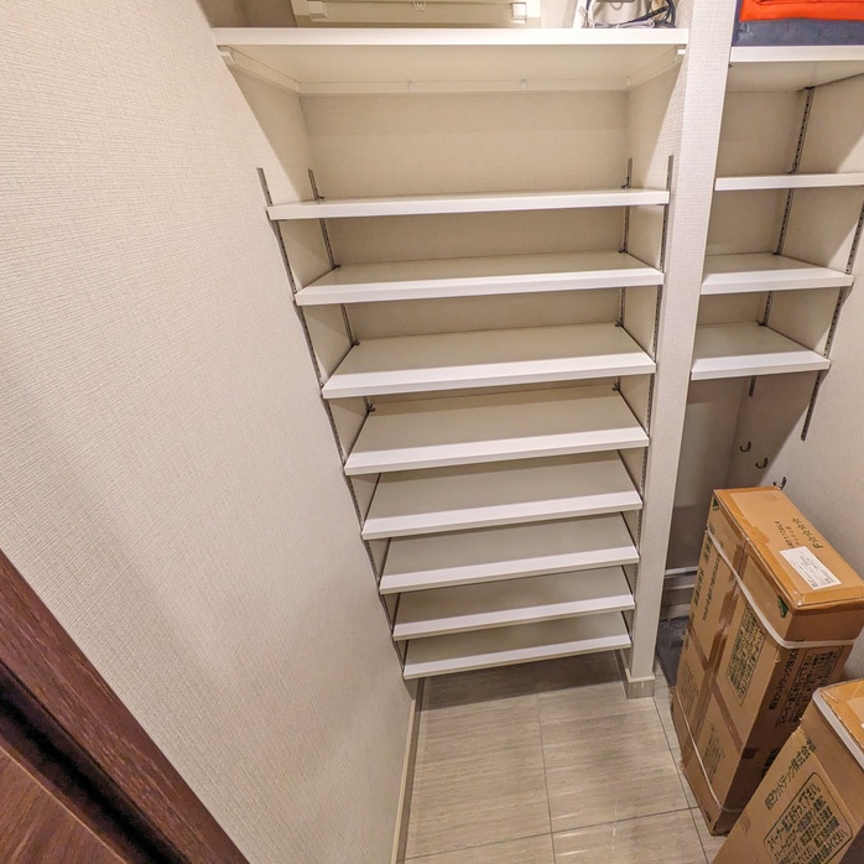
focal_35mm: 17
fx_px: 480
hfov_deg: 82.2
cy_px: 431
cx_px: 546
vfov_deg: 84.0
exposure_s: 1/60
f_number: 2.2
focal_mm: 1.83
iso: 319
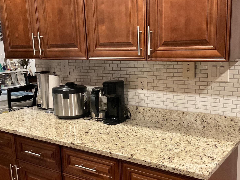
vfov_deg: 35.0
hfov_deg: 45.7
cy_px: 107
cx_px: 132
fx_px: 284
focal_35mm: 41
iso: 250
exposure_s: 1/40
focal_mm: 3
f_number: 1.8
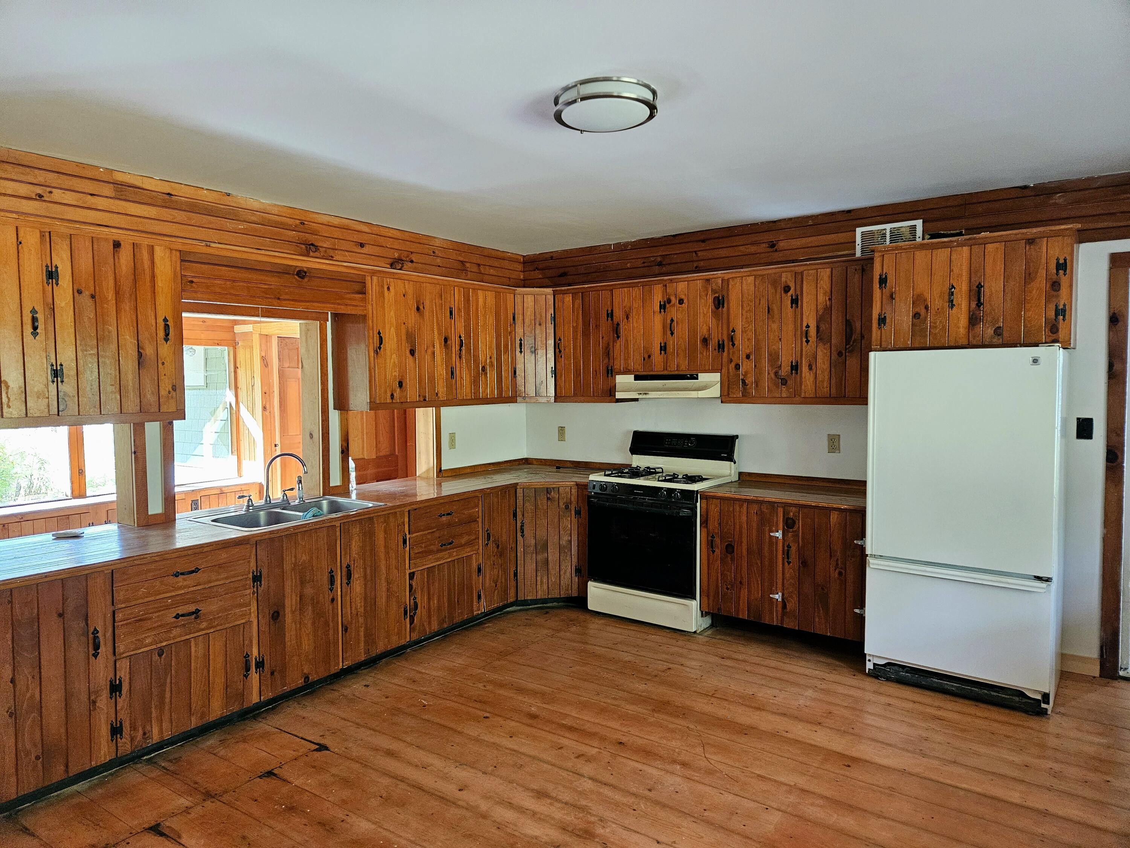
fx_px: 751
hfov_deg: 73.9
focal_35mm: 23
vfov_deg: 58.9
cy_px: 424
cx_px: 565
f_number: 1.8
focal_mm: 5.4
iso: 800
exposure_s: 1/172
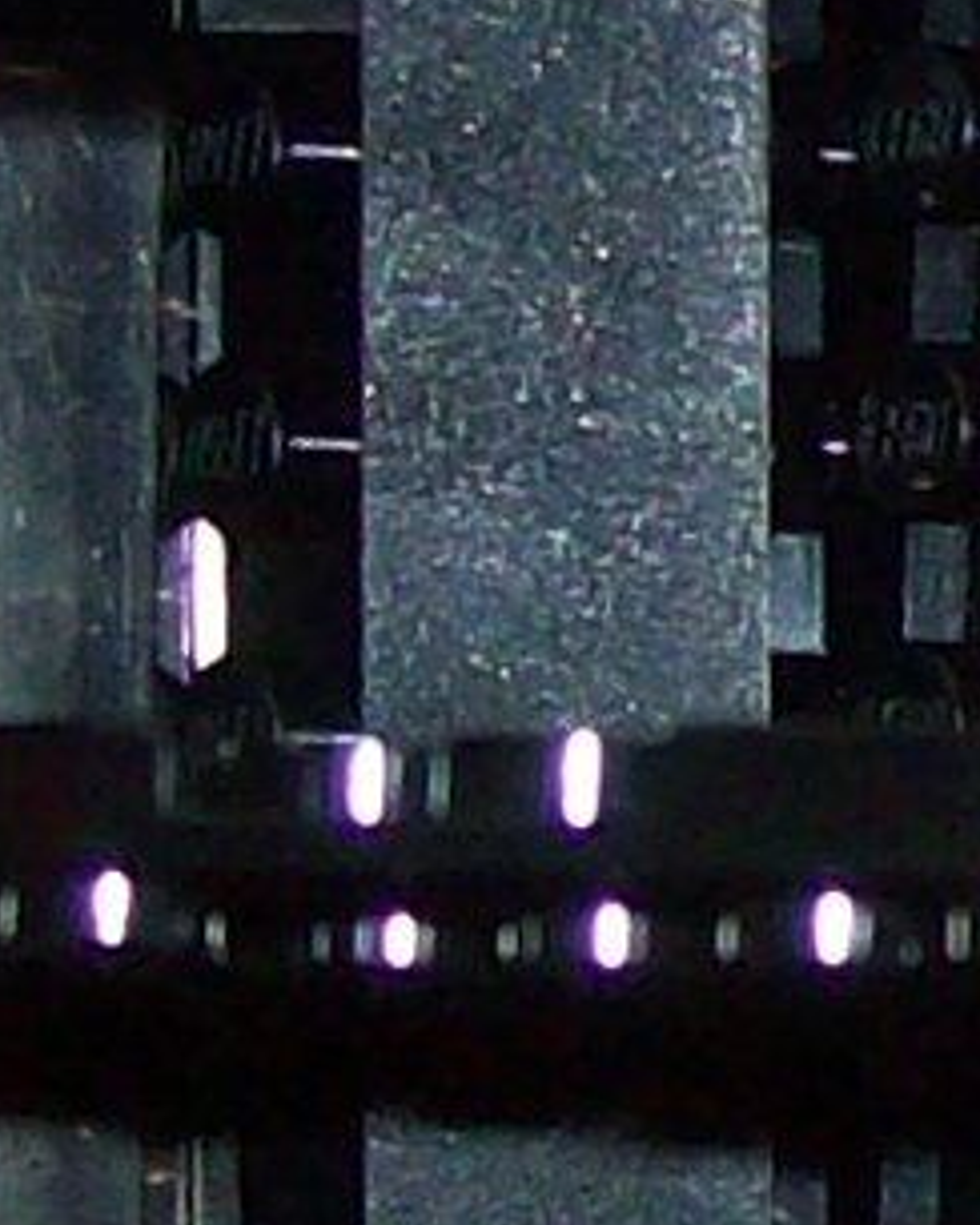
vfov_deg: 6.5
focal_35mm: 299
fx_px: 10840
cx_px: 2205
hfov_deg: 5.1
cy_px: 602
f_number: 2.7
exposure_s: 1/64
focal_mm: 6
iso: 80
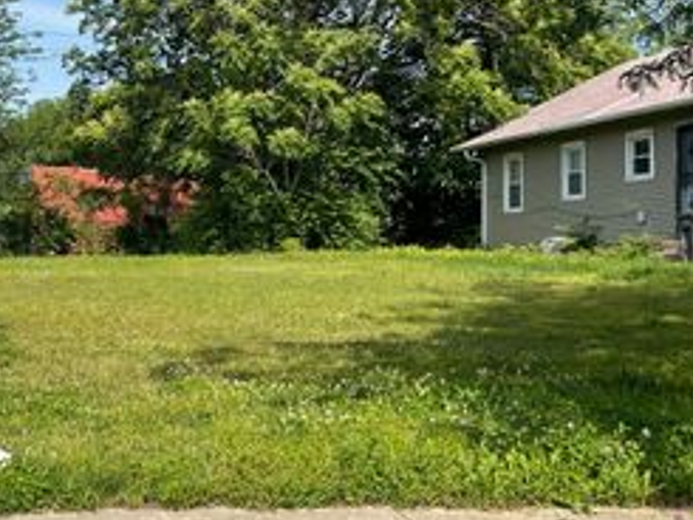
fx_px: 1022
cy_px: 179
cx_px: 14
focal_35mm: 51
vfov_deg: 28.4
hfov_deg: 34.4
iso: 32
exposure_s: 1/2717
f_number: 1.6
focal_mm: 5.1
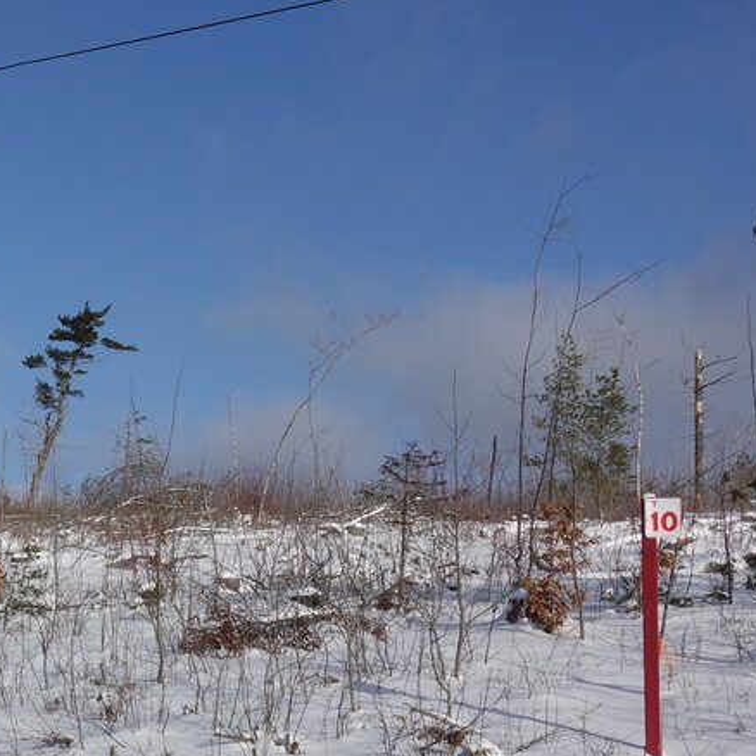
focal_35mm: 64
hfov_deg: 24.8
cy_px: 489
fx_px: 1581
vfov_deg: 26.8
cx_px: -98
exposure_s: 1/320
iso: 125
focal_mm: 11.93
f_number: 10
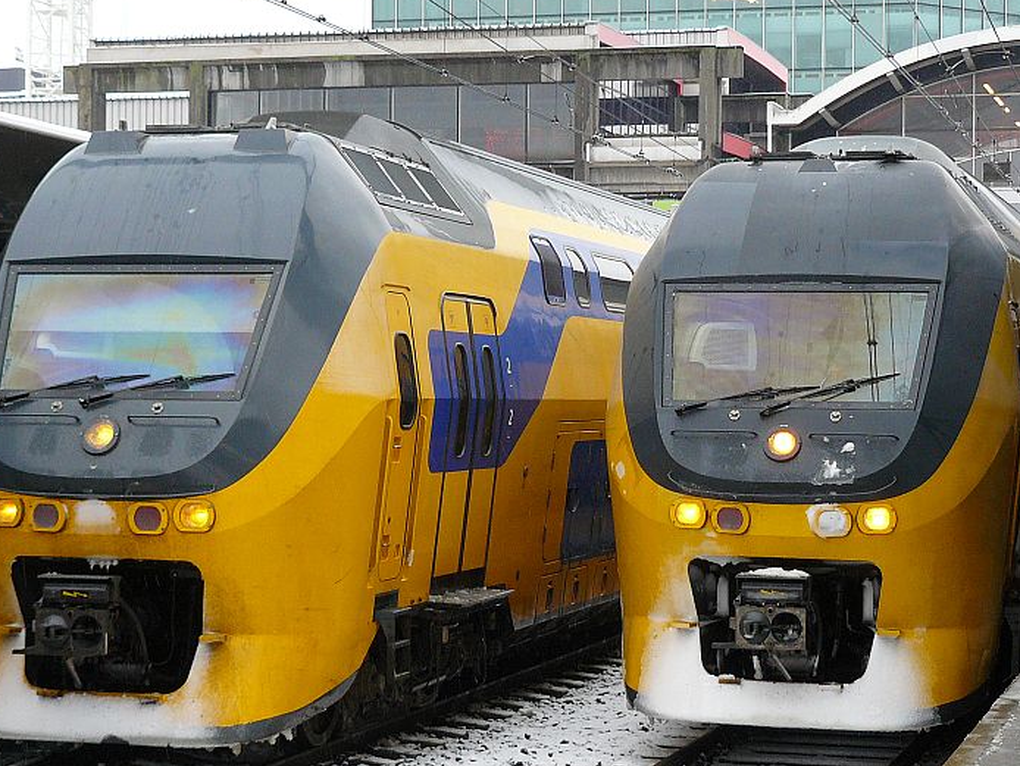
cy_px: 354
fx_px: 2564
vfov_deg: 17.0
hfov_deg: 22.5
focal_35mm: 87
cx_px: 520
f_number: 3.2
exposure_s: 1/60
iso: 100
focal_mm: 9.9
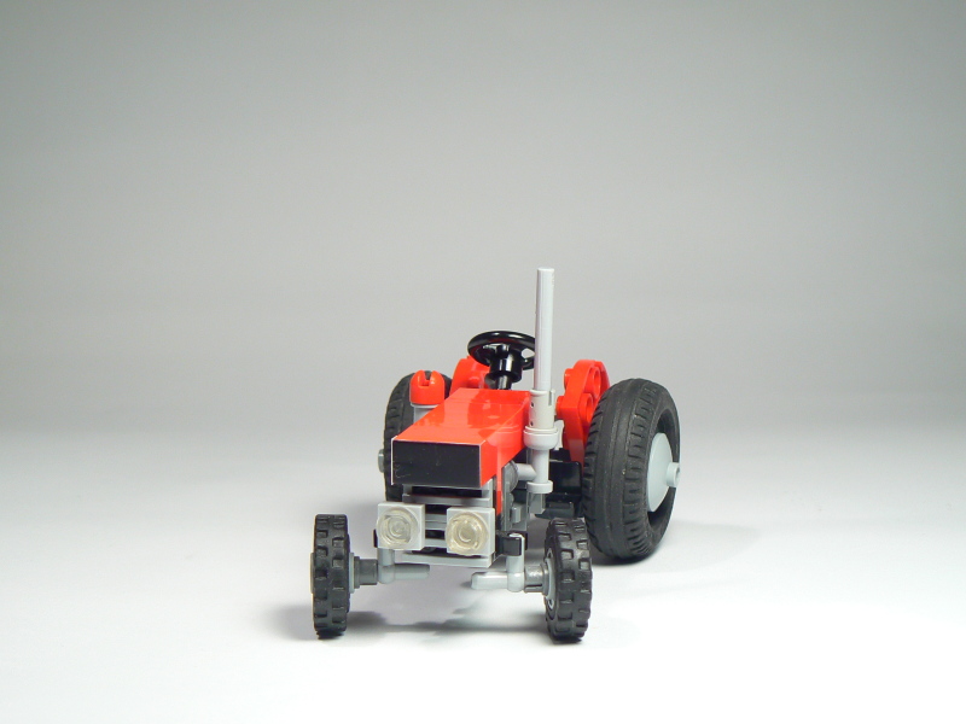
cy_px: 362
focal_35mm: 93
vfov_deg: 15.9
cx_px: 483
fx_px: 2595
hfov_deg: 21.1
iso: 80
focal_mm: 15.5
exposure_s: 1/15
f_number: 3.2
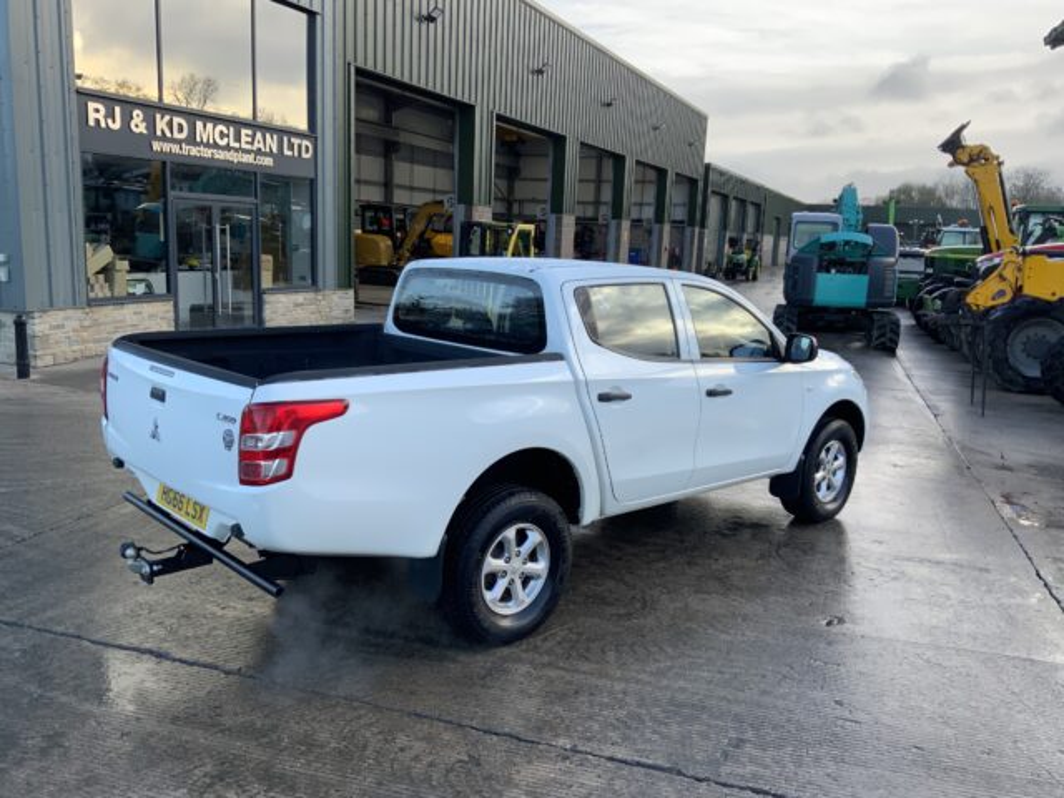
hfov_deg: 61.7
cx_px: 532
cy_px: 399
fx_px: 891
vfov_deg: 48.2
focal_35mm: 29
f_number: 1.8
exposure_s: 1/141
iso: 16
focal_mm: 3
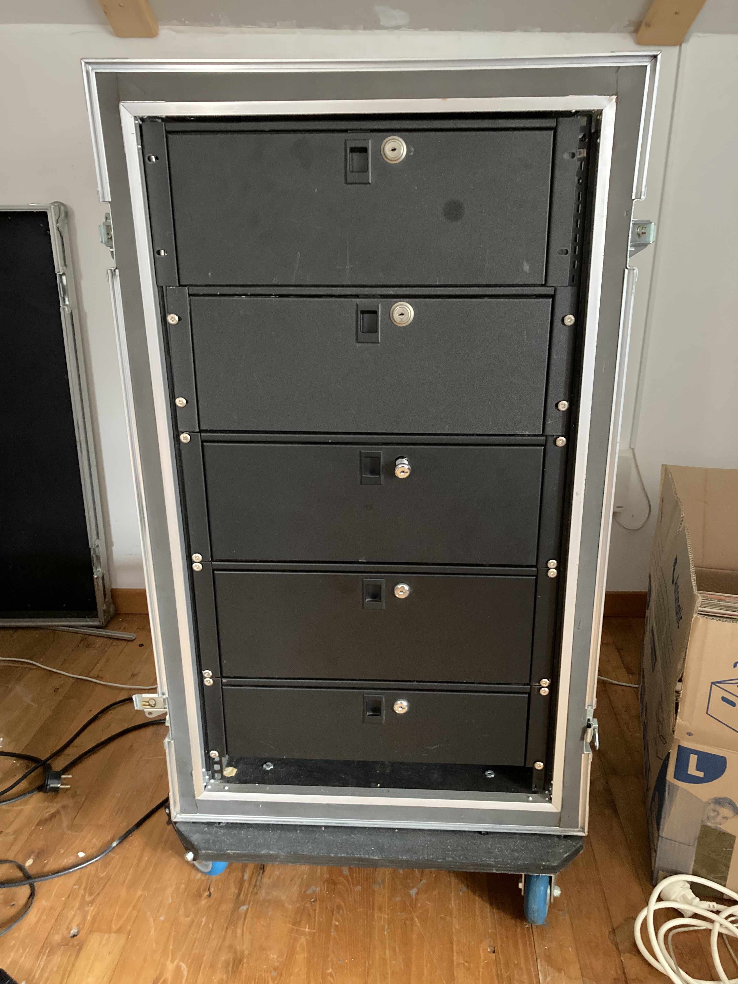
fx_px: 796
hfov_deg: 49.7
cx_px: 369
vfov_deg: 63.4
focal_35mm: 28
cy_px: 492
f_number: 1.8
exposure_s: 1/30
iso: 640
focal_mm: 3.99
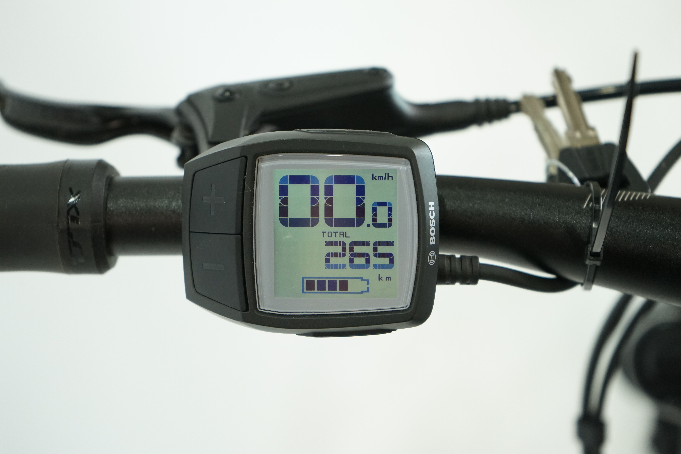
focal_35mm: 70
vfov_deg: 19.5
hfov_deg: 28.8
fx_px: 1324
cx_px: 340
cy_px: 227
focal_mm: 70
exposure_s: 1/200
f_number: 5.6
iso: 2000
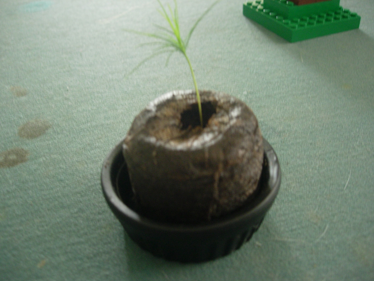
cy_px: 140
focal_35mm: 38
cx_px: 187
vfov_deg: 37.7
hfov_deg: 49.0
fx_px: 411
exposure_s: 1/13
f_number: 2.8
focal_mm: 7.8
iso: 200
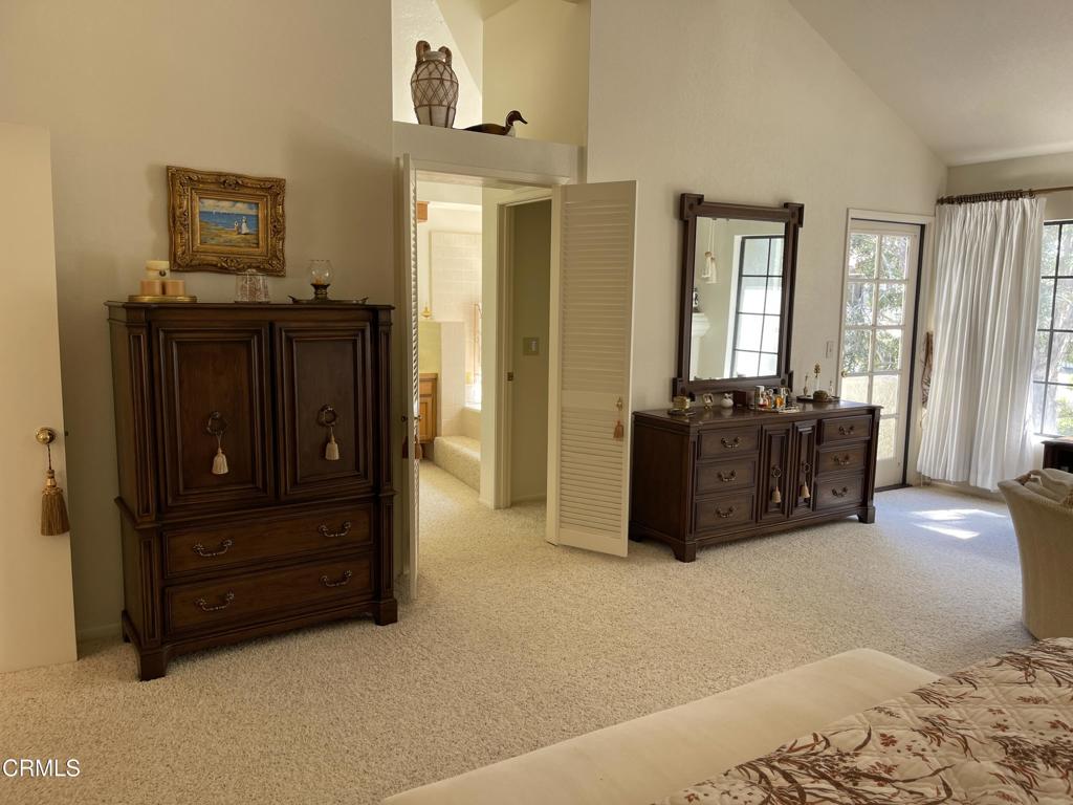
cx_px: 536
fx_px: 775
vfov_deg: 54.9
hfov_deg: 69.4
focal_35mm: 25
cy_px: 402
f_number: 1.6
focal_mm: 5.1
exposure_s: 1/121
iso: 80
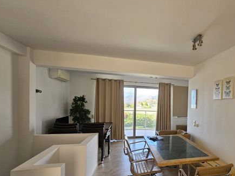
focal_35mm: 21
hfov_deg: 72.3
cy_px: 108
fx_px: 143
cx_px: 182
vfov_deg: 62.7
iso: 64
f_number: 2.2
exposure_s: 1/50
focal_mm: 2.2
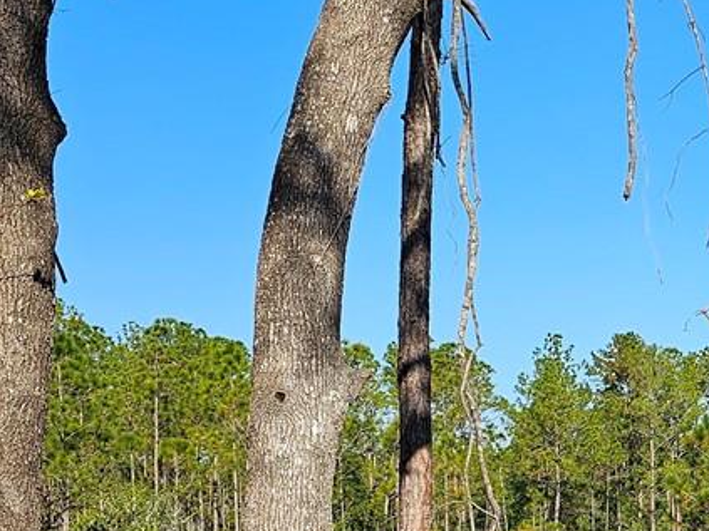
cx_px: 1125
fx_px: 1781
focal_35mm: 87
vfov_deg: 16.5
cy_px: 563
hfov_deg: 19.1
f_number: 1.7
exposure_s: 1/612
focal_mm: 6.3
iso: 10
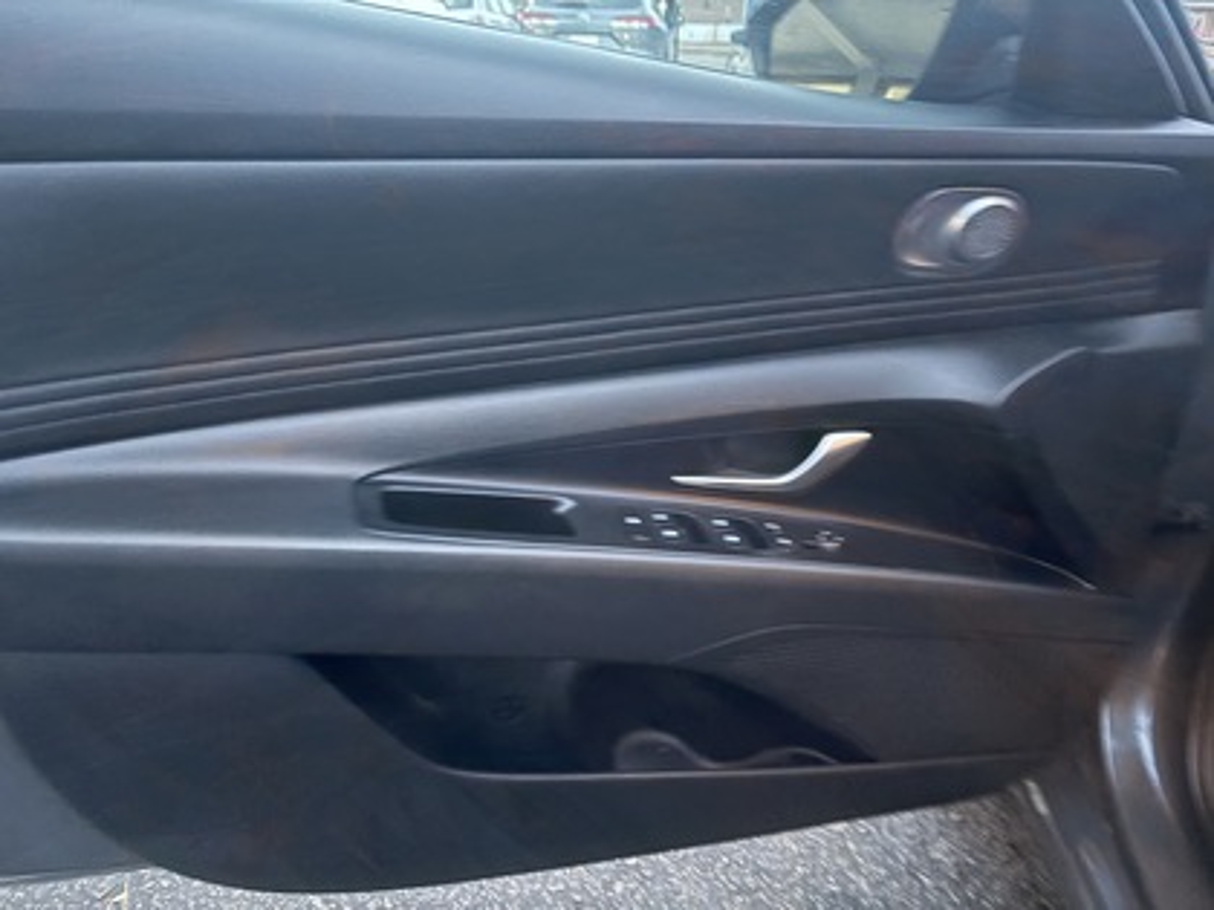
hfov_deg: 67.3
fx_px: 912
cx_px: 607
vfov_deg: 53.1
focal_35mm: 26
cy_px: 455
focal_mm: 5.96
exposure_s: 1/18
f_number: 1.6
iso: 1000
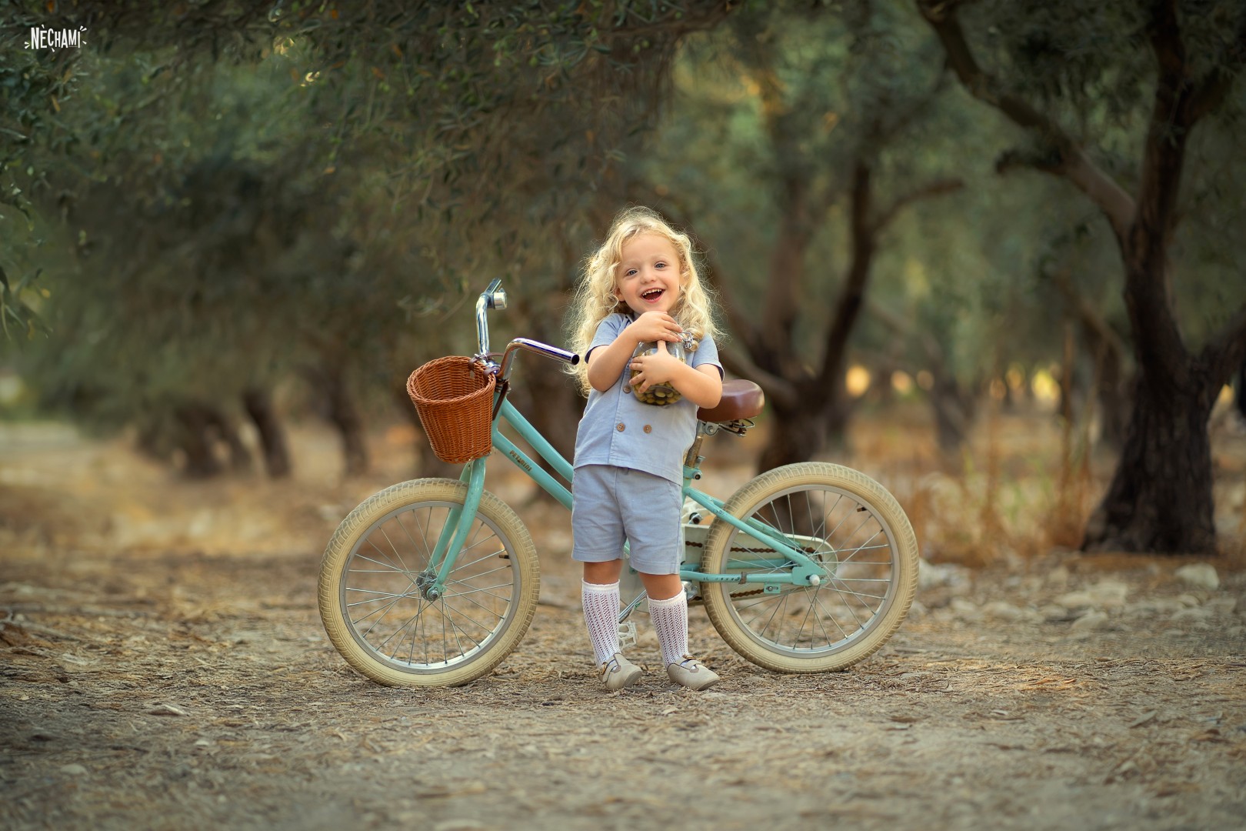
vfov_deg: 16.1
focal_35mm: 85
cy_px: 416
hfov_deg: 23.9
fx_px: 2942
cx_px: 623
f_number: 1.8
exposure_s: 1/320
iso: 250
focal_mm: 85
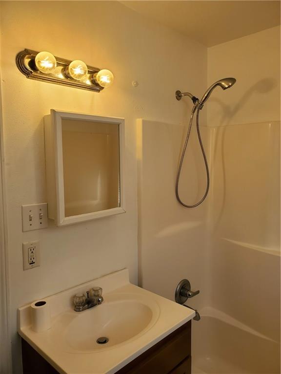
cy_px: 187
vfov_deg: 67.3
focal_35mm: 26
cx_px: 140
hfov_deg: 53.1
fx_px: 281
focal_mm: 4.3
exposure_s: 1/121
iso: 50
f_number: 2.4
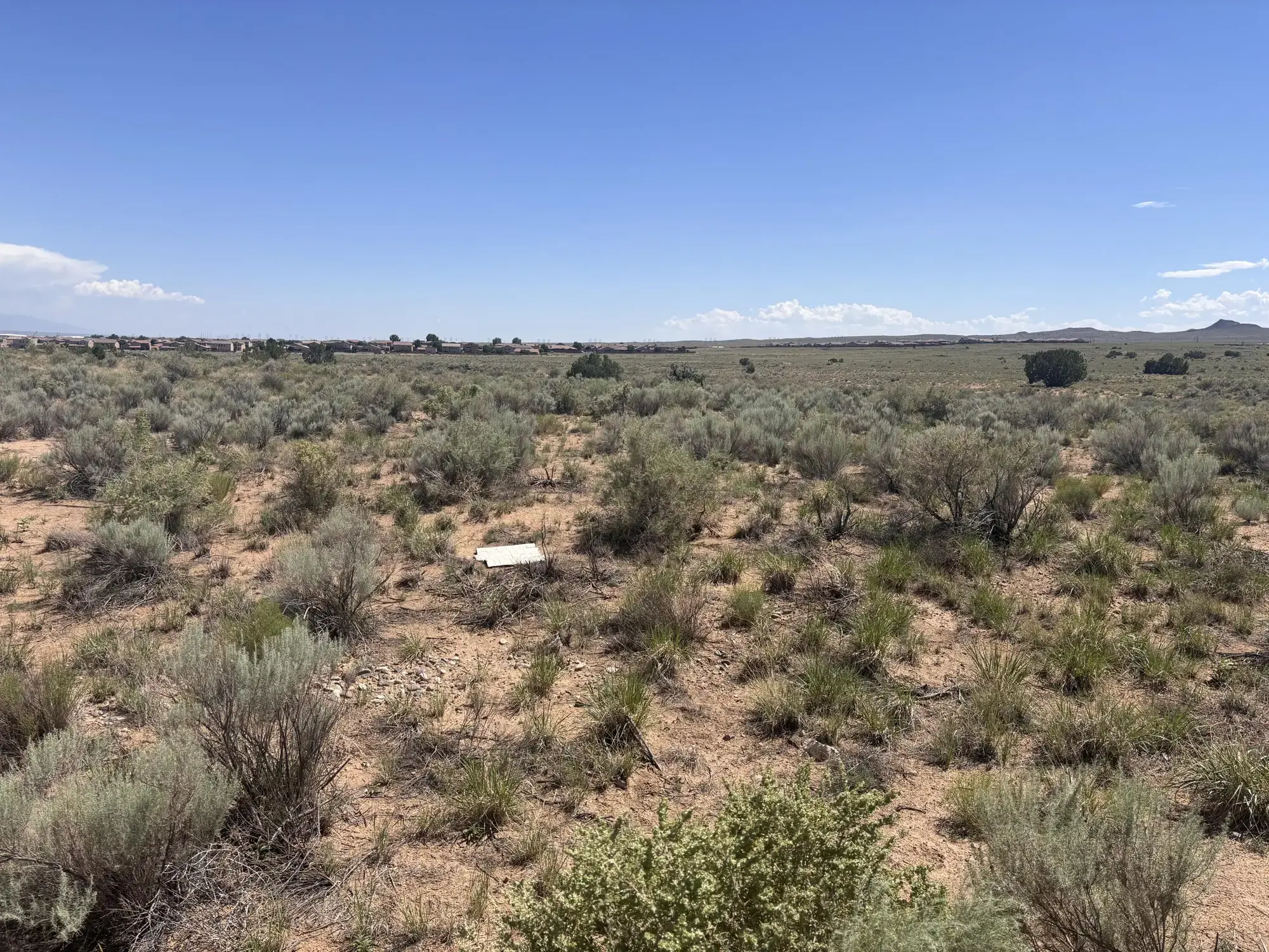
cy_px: 476
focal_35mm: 26
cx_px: 634
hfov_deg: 67.3
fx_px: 953
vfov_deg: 53.1
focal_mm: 5.96
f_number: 1.6
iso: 50
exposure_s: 1/4630
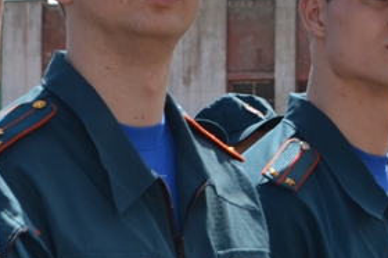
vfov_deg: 5.8
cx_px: 317
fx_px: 2534
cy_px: 132
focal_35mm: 235
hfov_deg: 8.7
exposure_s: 1/200
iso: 100
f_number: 8
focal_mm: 55
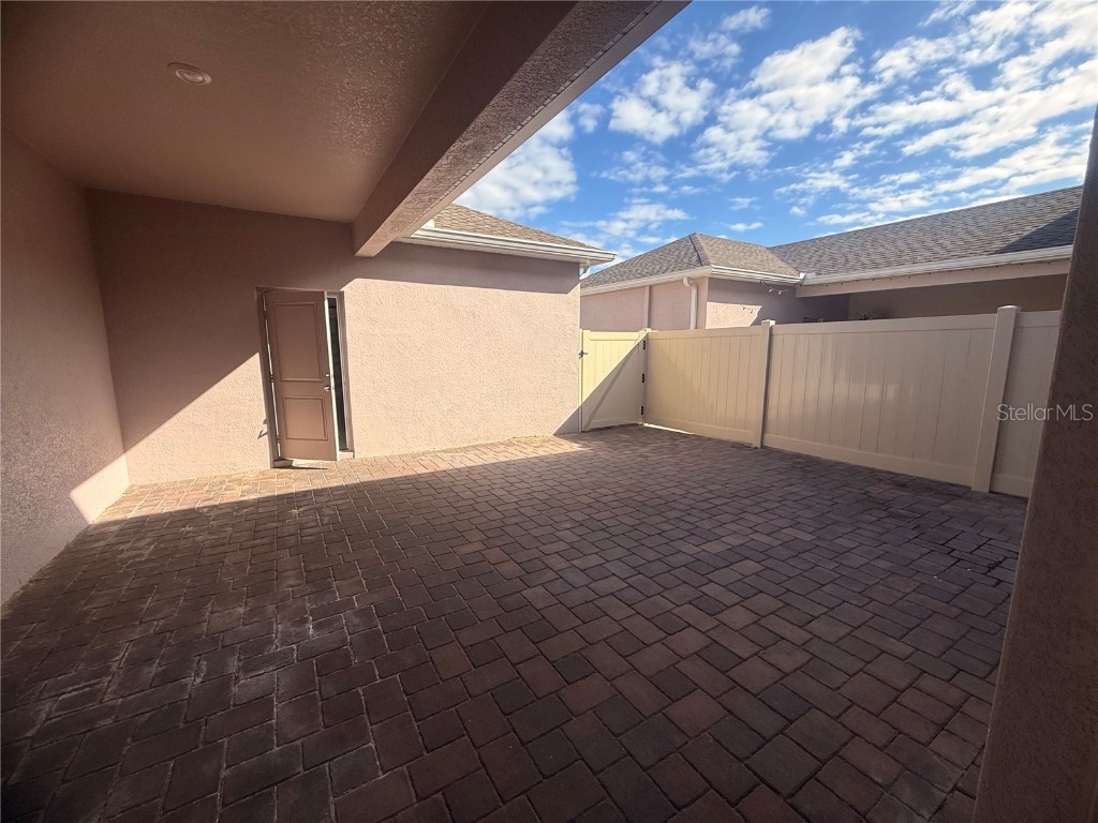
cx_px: 549
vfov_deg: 85.7
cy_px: 412
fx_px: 444
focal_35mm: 14
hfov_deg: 102.1
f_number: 2.2
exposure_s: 1/1656
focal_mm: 2.22
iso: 50
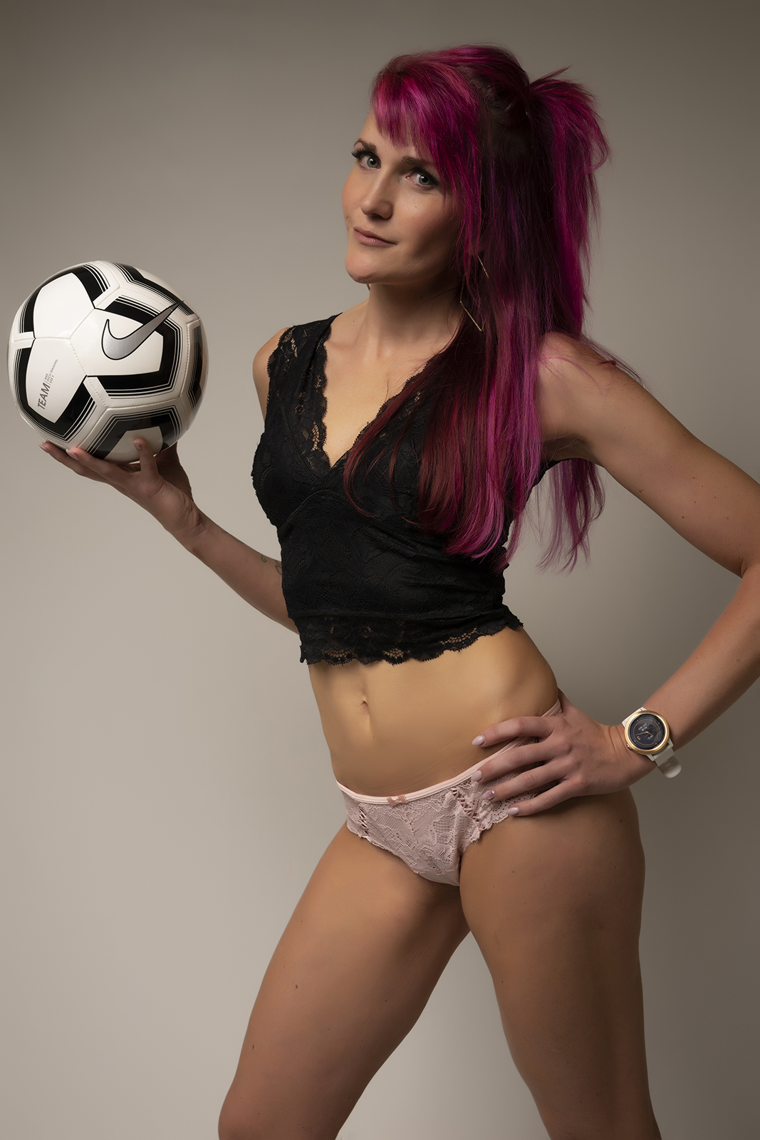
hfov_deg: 27.0
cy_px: 570
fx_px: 1583
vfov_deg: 39.6
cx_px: 380
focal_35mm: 50
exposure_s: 1/200
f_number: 7.1
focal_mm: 50
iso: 125
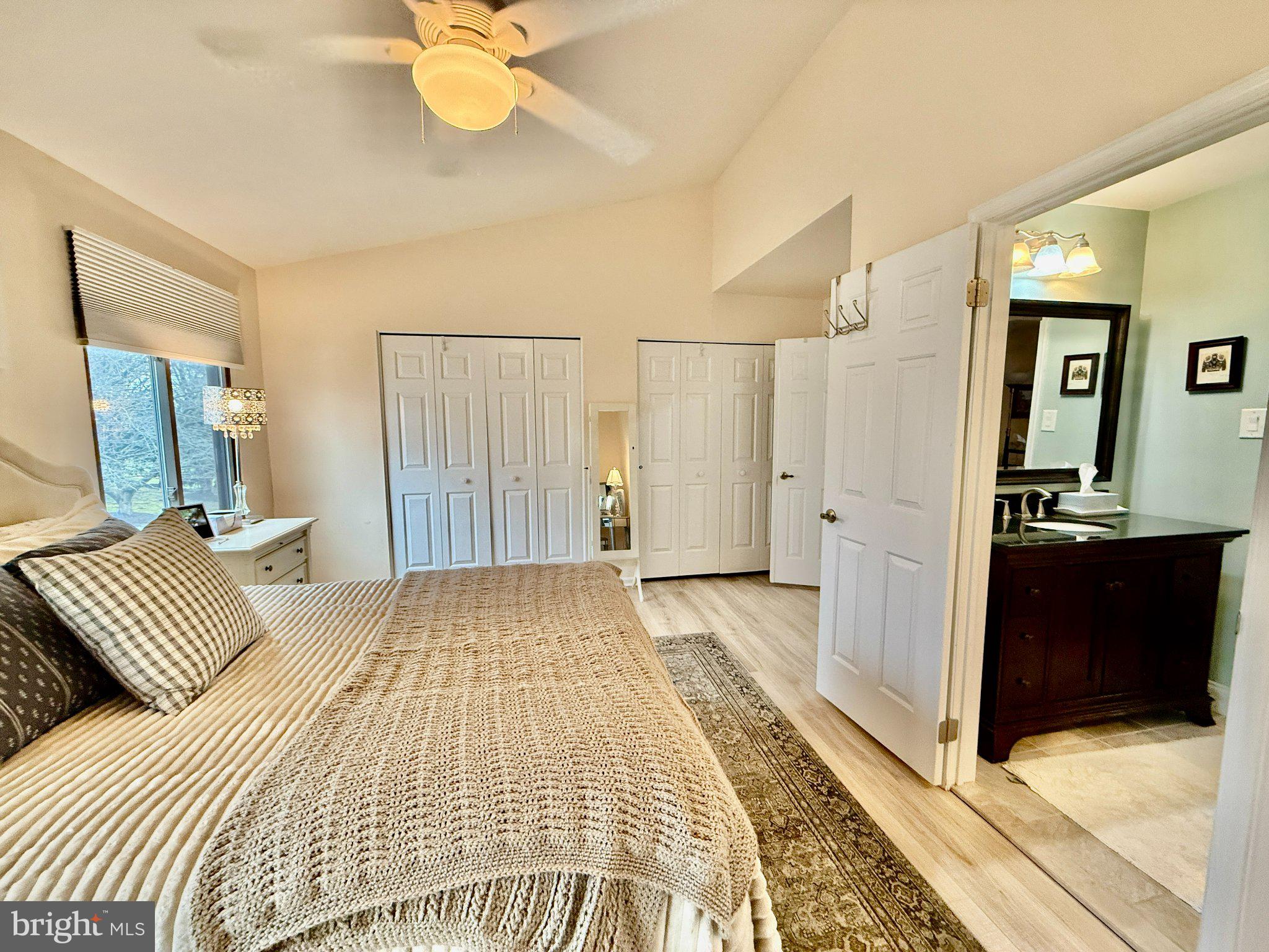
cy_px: 476
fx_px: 513
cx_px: 634
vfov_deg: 85.7
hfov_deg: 102.1
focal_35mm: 14
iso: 250
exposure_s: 1/60
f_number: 2.2
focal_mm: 2.22
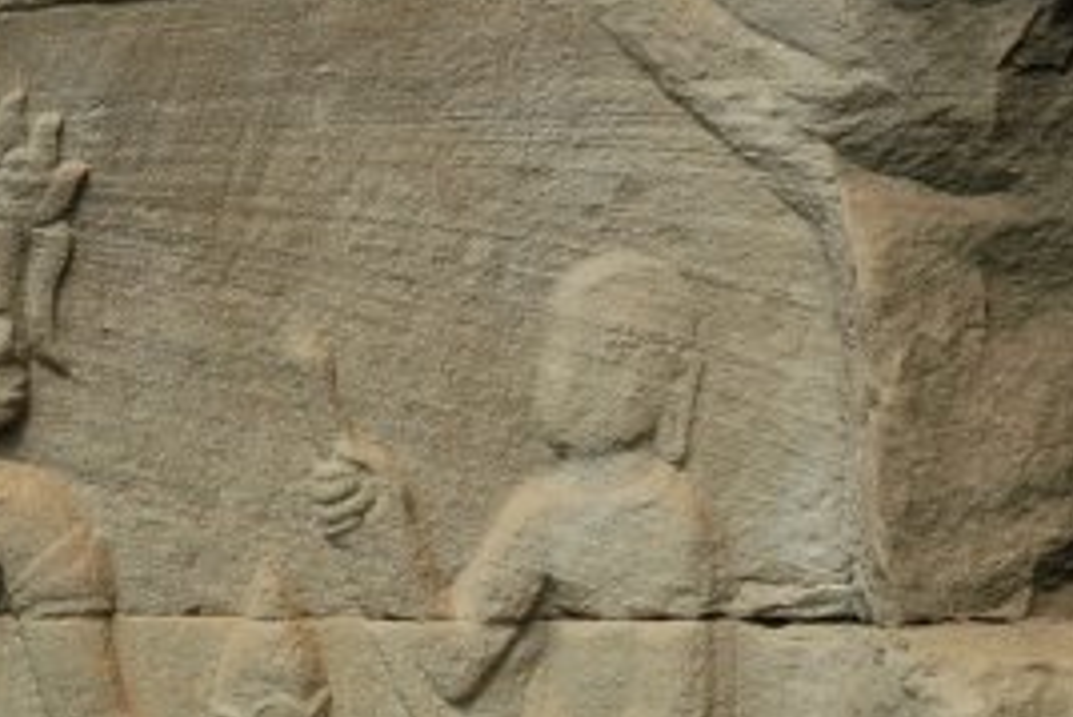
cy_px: 869
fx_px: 4801
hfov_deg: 12.7
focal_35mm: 161
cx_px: 104
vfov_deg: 8.4
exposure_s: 1/250
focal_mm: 40
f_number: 8
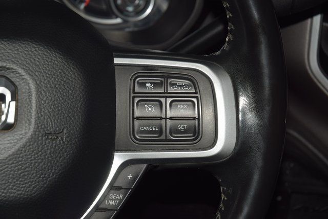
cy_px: 110
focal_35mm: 105
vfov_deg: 13.0
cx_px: 164
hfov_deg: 19.5
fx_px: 957
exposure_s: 1/125
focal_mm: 70
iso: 100
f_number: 8
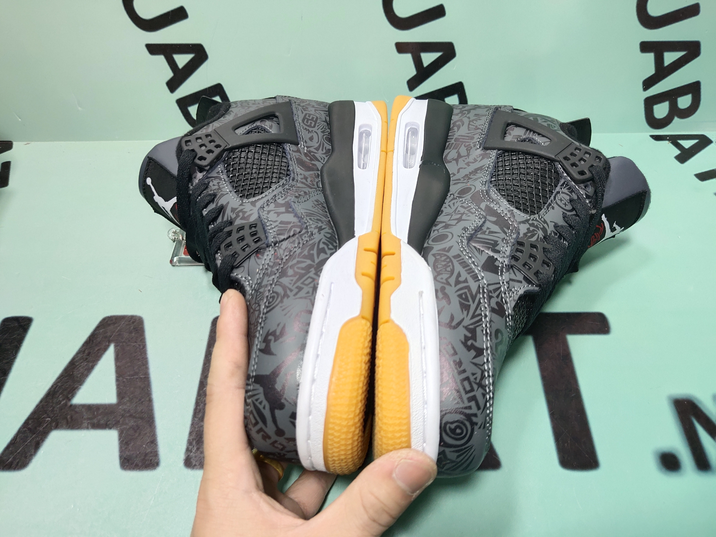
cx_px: 358
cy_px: 268
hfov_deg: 60.0
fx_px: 621
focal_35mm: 30
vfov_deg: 46.8
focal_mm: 4.35
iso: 50
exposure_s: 1/649
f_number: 1.79
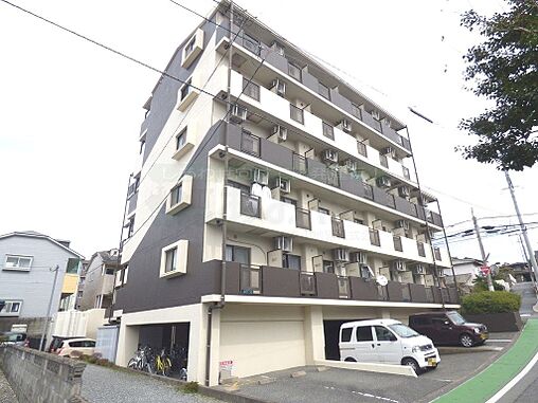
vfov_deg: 66.0
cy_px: 202
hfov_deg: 81.7
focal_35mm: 20
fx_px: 311
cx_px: 269
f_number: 2.8
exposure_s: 1/1300
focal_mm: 3.58
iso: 100
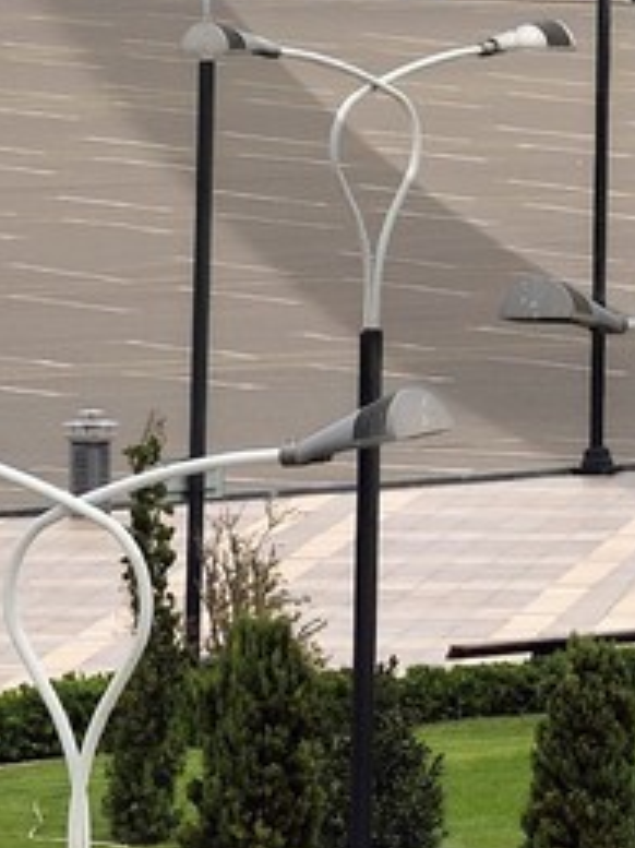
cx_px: 1142
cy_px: -773
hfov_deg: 2.0
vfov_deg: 2.7
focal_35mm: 724
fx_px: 17723
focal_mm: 122
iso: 200
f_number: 10
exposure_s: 1/320
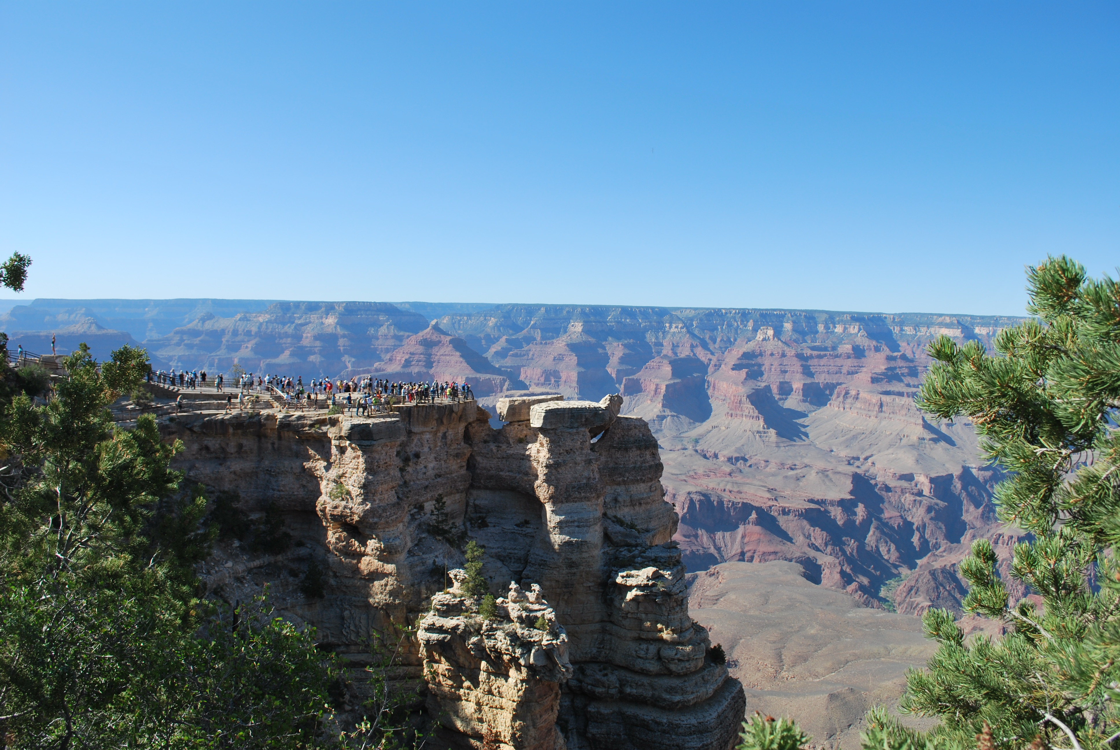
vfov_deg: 48.0
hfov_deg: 67.3
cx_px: 560
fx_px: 841
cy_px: 375
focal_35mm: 27
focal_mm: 18
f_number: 7.1
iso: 100
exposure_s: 1/200
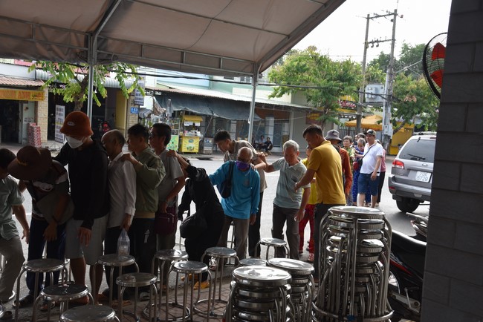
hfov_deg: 50.7
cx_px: 242
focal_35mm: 38
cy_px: 161
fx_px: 510
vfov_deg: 35.1
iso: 400
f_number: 7.1
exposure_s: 1/200
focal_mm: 38
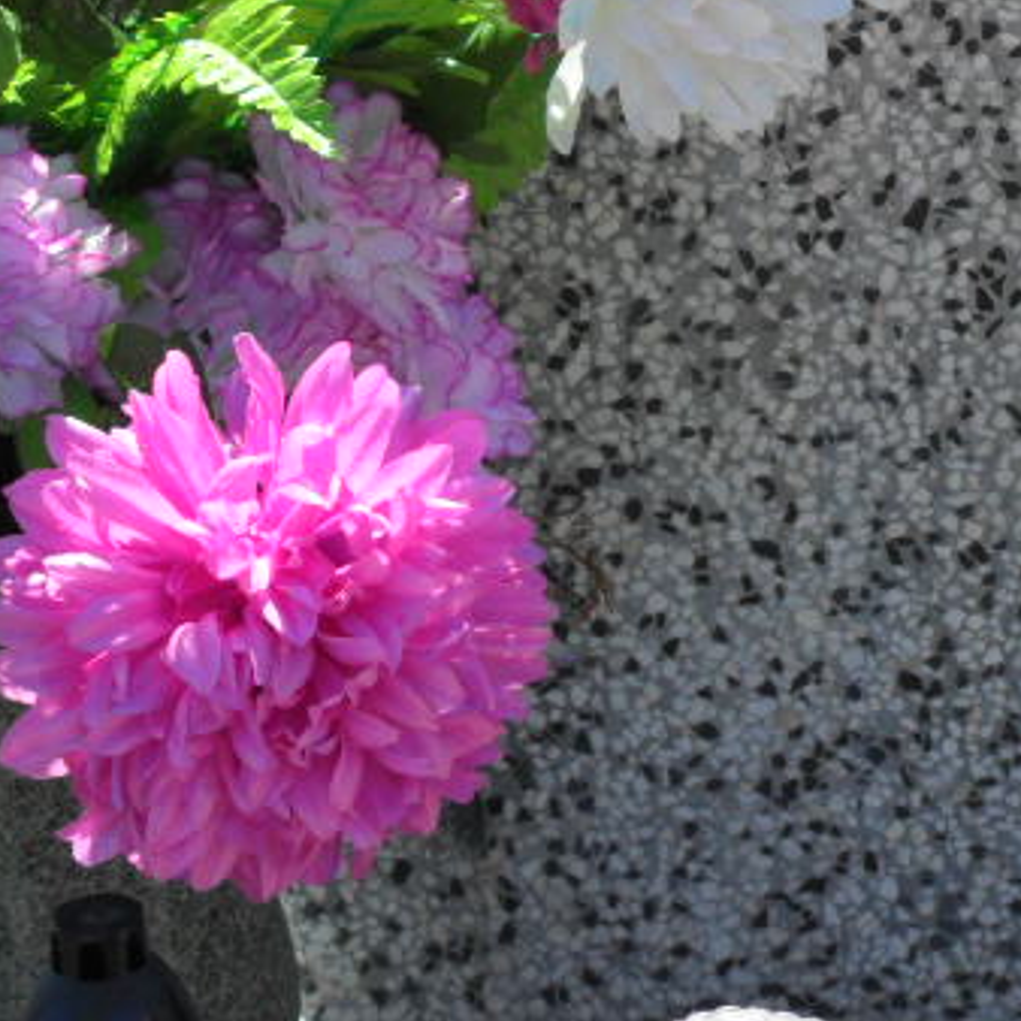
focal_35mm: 198
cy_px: 202
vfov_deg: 8.8
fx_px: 6607
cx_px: 1127
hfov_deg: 8.8
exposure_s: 1/500
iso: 100
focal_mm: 13.2
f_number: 3.9
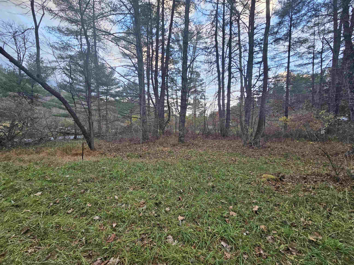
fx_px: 133
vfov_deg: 89.9
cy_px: 132
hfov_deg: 106.2
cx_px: 177
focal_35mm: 13
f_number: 2.2
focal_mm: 2.2
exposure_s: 1/77.4
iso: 100
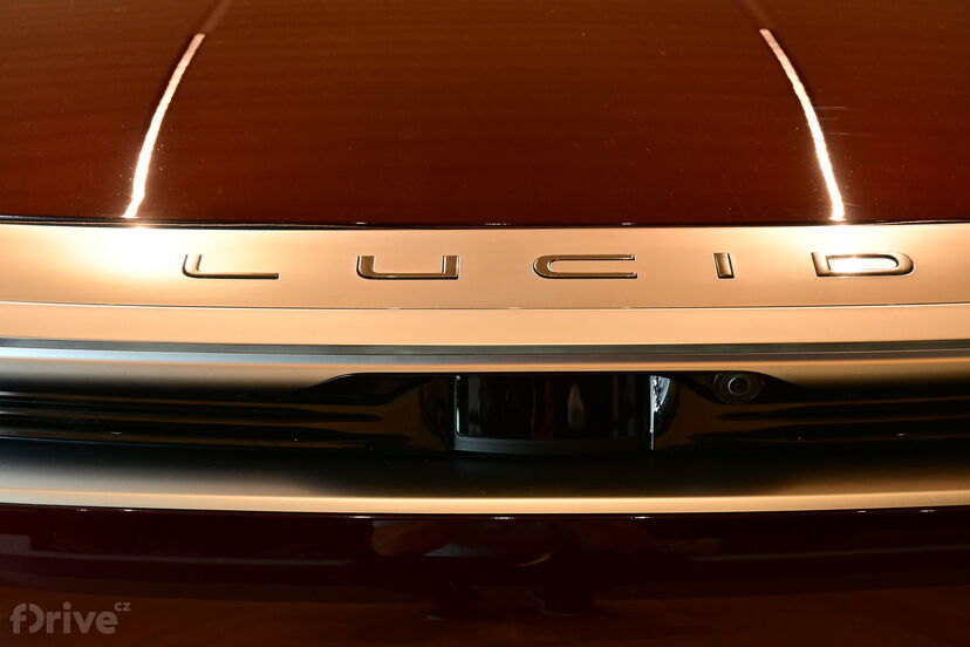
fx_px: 1738
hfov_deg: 31.2
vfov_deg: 21.1
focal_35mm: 64
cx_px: 485
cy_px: 324
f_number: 6
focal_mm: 43
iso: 640
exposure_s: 1/60
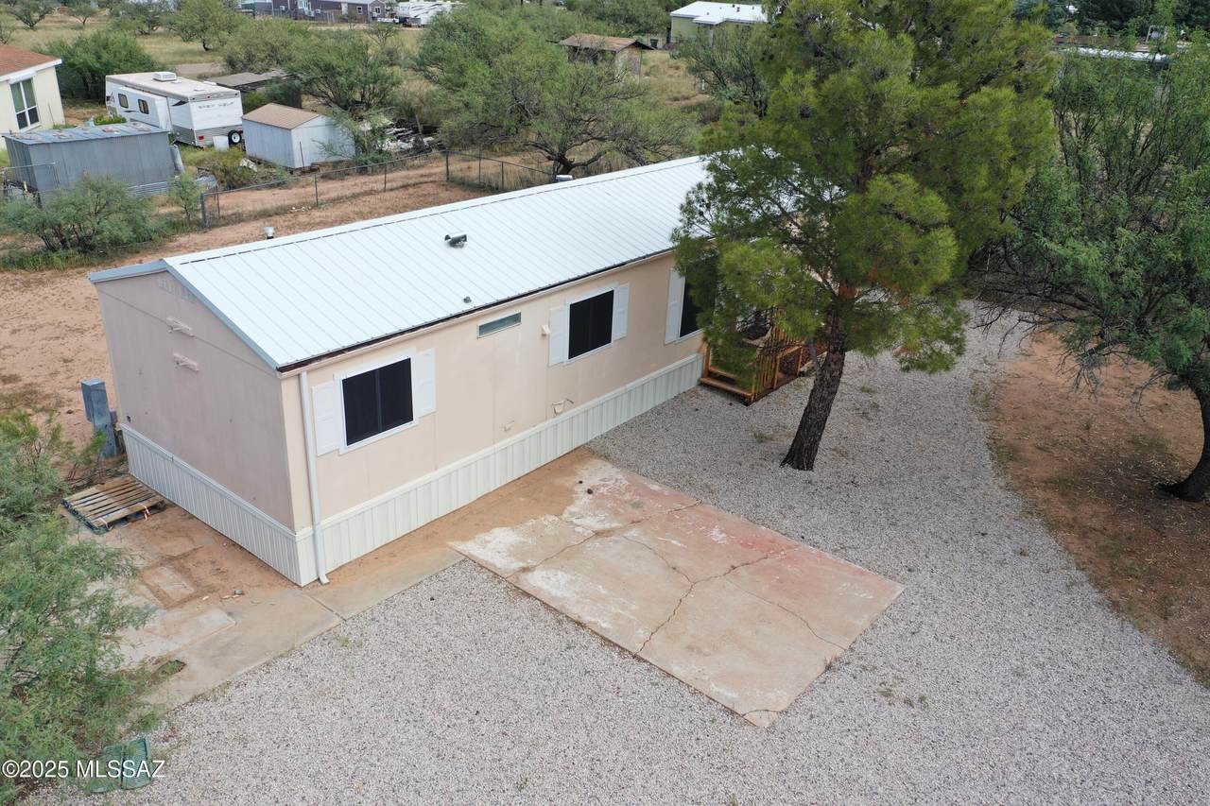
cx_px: 605
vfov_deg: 46.4
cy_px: 403
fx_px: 941
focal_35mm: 28
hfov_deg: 65.5
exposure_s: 1/640
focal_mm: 10.26
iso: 100
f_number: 4.5
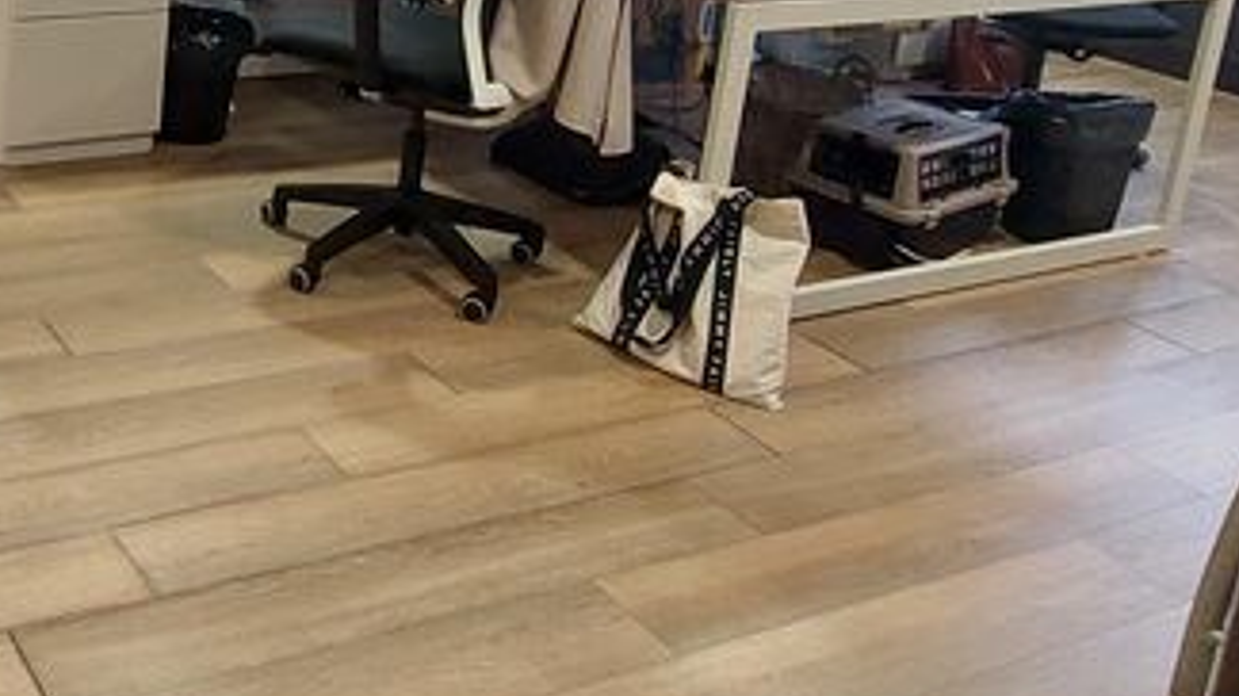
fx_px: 1379
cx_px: 88
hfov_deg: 43.5
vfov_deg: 26.1
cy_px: -73
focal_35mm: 42
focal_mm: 1.74
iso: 250
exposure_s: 1/33
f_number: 2.2
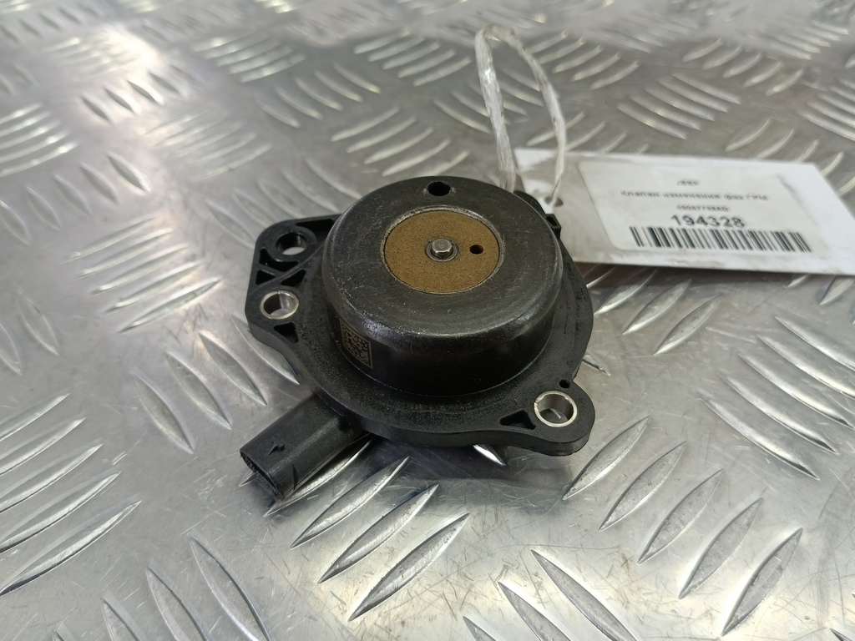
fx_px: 568
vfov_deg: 58.9
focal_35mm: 23
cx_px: 428
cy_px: 320
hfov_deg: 73.9
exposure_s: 1/50
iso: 119
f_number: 1.6
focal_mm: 4.11
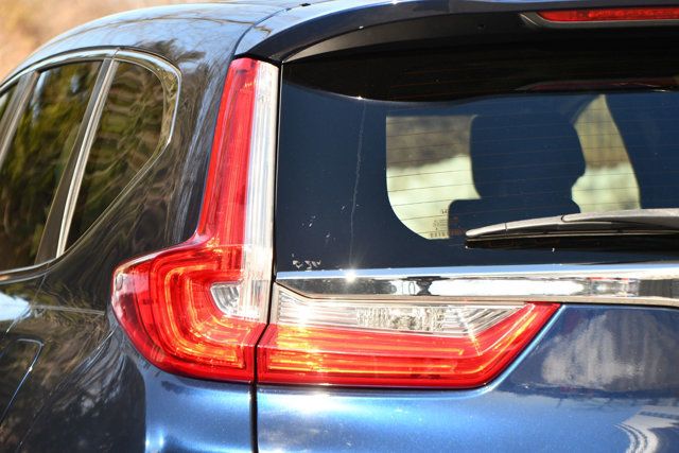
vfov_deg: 9.3
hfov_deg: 14.0
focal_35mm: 147
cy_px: 226
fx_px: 2773
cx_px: 340
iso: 140
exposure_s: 1/250
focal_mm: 98
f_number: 8
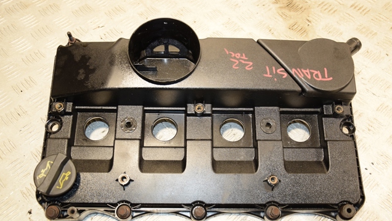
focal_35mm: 40
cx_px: 196
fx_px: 411
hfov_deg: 51.0
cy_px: 123
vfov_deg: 30.0
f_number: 5
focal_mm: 25
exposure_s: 1/160
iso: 800
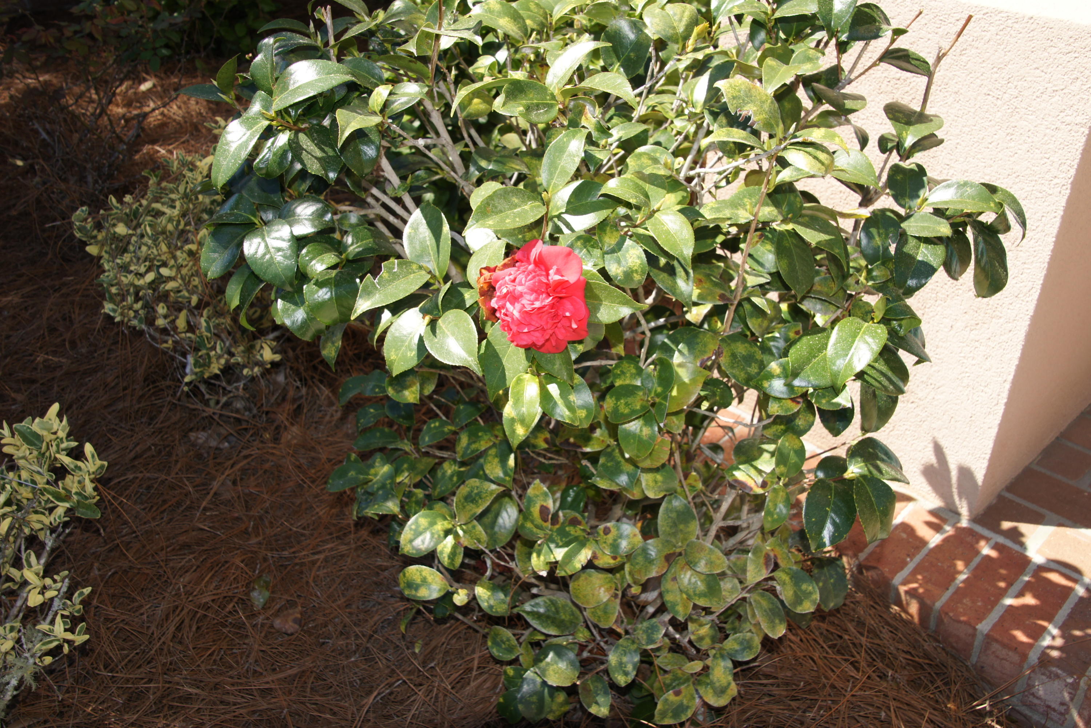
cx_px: 546
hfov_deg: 53.1
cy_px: 364
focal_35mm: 36
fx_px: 1091
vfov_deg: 36.9
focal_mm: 24
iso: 200
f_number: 9
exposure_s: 1/160
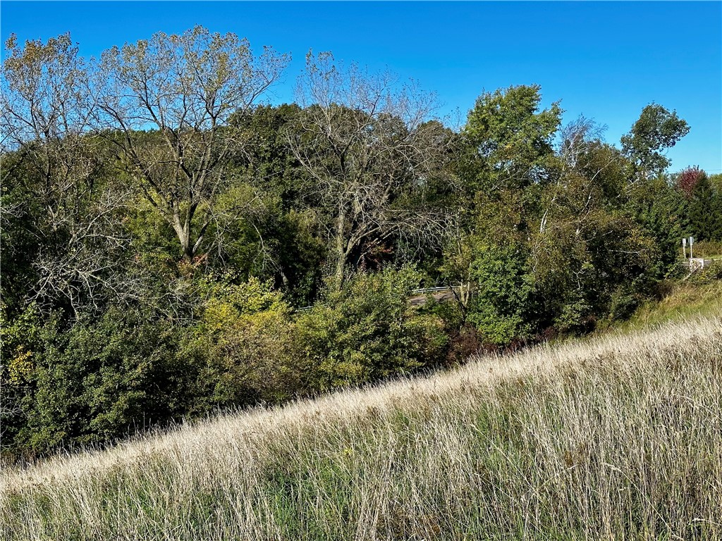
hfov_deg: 39.7
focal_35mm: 48
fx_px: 1001
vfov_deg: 30.3
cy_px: 270
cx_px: 361
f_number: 1.78
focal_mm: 6.86
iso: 64
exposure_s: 1/3155
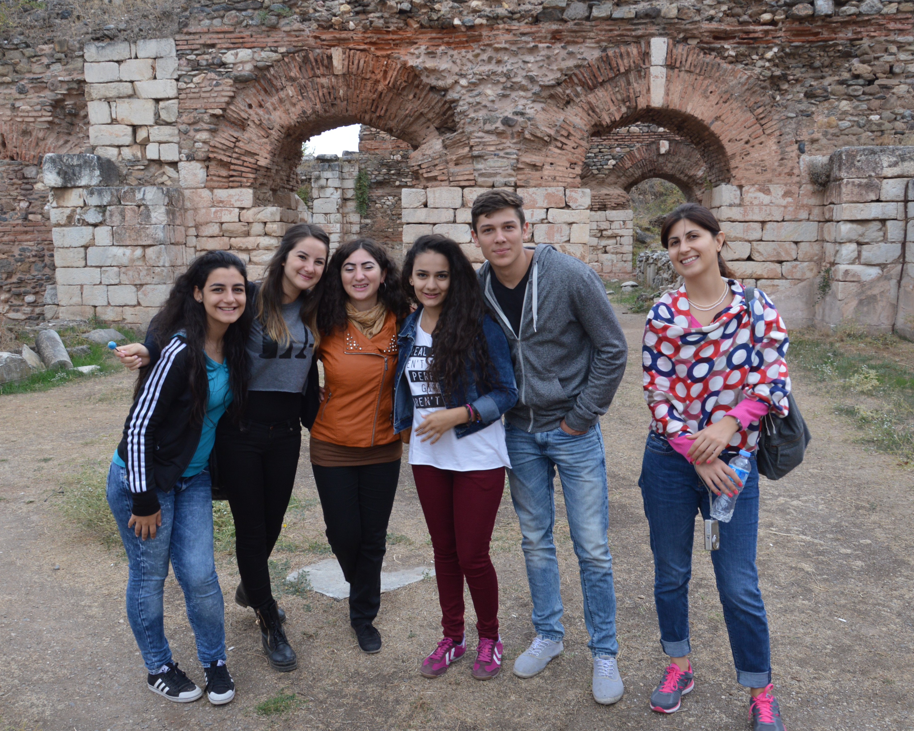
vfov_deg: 47.1
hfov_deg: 57.1
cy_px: 367
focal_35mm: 31
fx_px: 839
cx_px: 429
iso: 360
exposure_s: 1/125
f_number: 5.6
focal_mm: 18
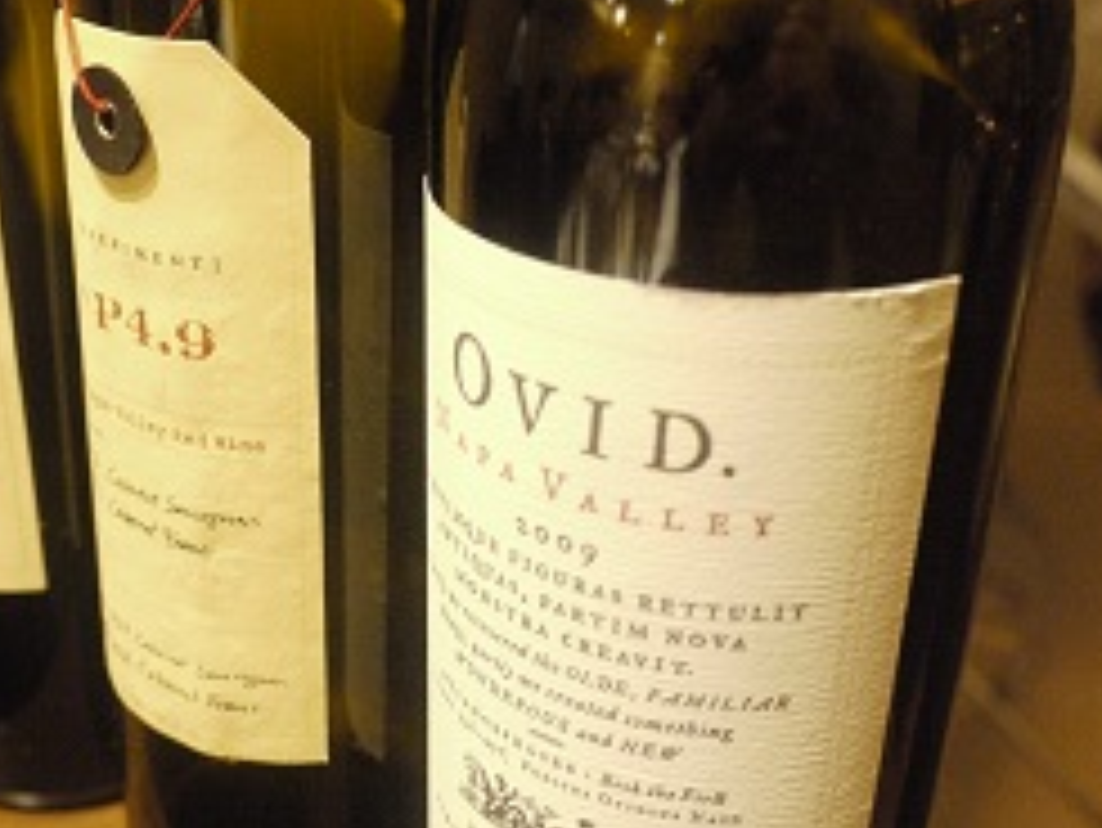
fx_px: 1593
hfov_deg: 37.7
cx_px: 360
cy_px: 292
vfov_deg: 29.0
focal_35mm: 50
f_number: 3.8
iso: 1600
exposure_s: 1/15
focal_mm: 17
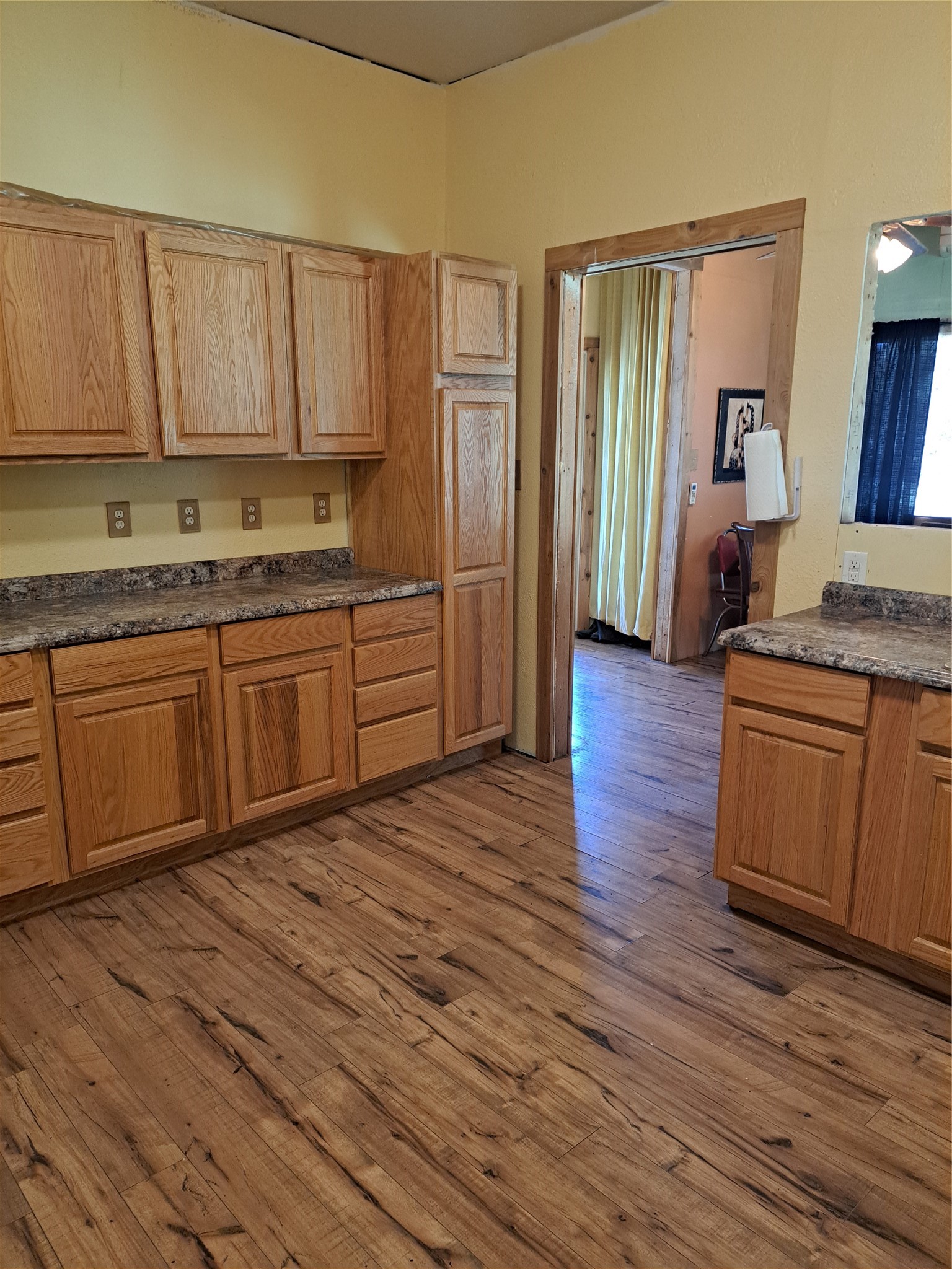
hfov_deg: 56.8
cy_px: 634
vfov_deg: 71.6
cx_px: 476
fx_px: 880
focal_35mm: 24
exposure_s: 1/30
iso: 320
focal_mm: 5.23
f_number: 1.8
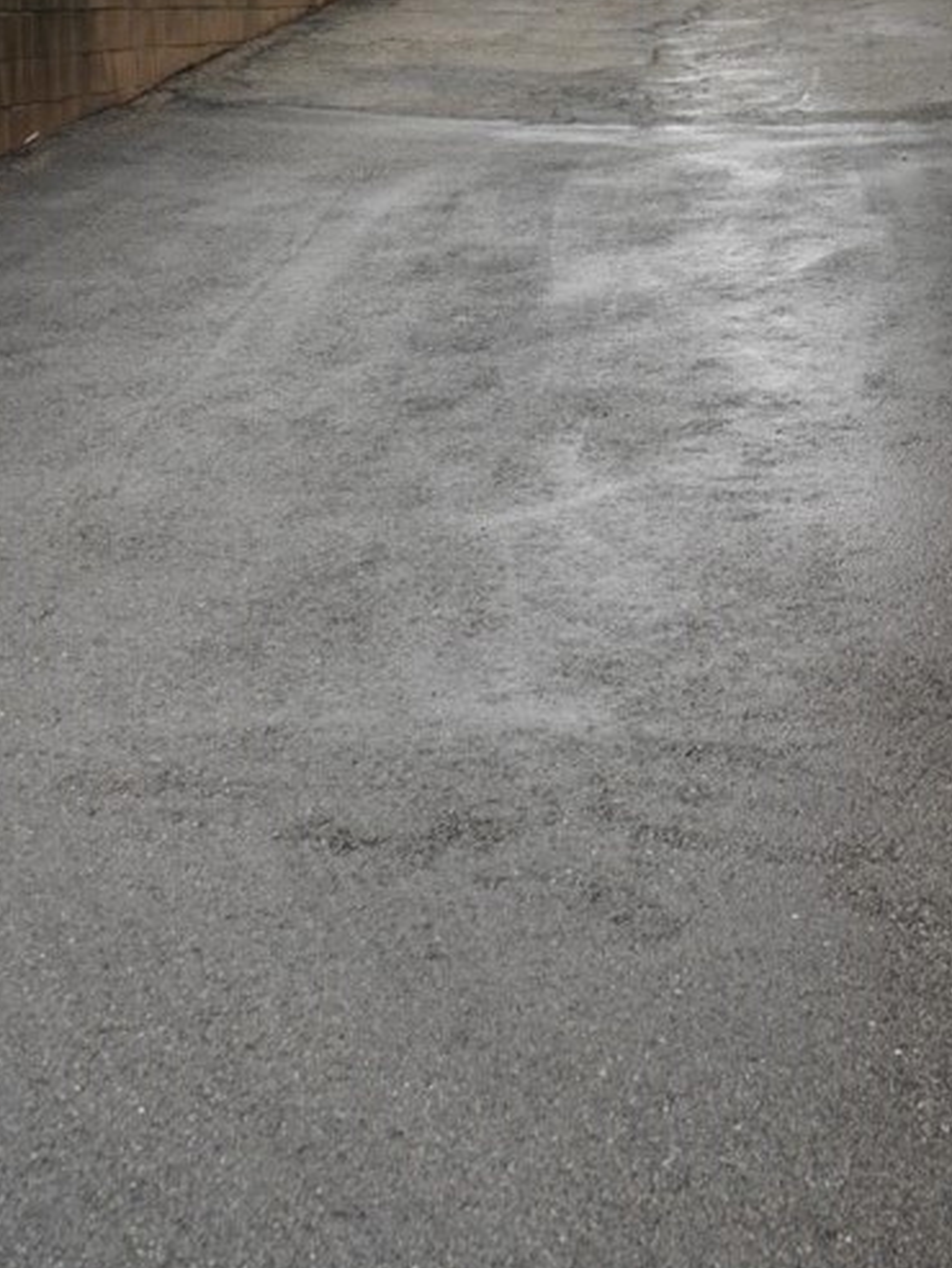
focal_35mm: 74
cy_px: 64
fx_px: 2712
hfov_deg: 19.9
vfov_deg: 25.3
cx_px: 540
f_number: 7.1
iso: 100
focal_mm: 35
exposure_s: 1/100
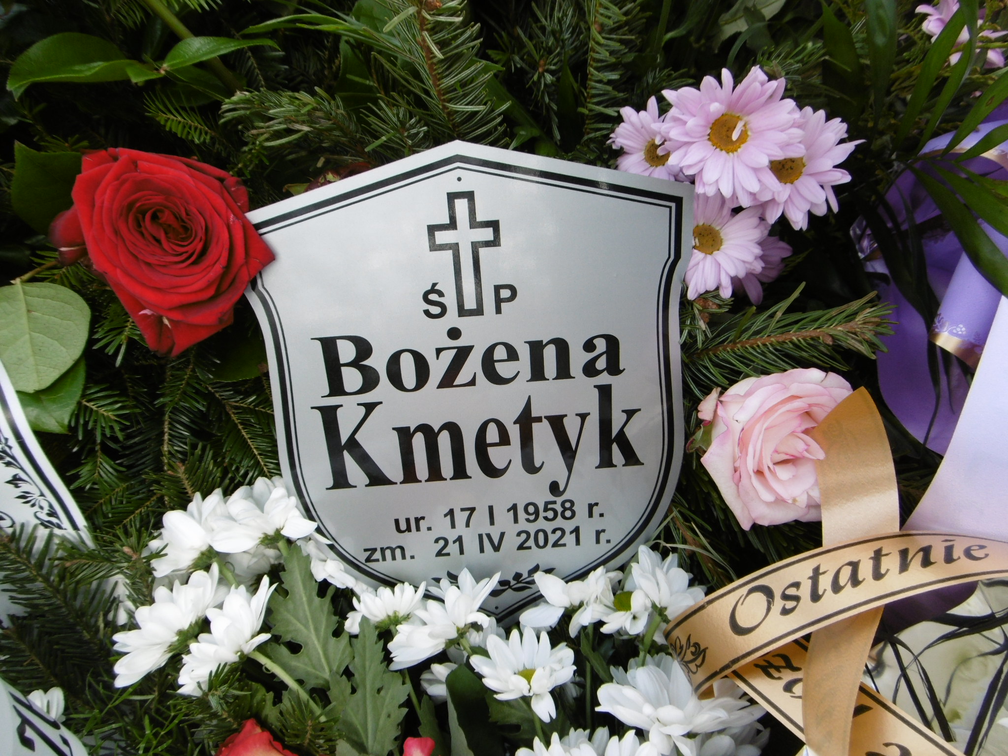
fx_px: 699
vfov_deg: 56.8
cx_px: 504
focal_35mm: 24
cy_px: 378
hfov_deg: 71.6
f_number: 3.1
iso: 100
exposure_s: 1/320
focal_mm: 4.3
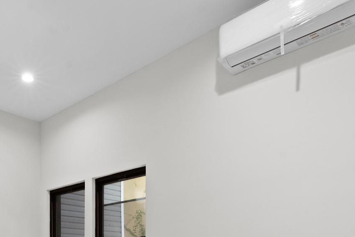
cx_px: 116
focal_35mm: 34
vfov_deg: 33.8
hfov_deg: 54.6
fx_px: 335
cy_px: 261
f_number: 10
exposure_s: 1/6
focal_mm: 14
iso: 800
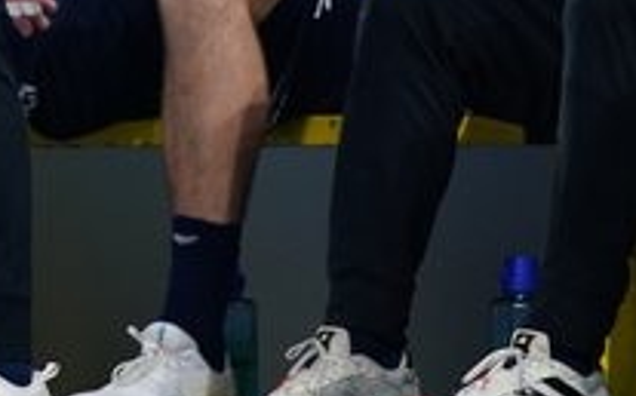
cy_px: -339
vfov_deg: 1.1
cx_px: -190
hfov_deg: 1.8
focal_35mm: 1183
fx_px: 20488
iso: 2000
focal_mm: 300
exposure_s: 1/1600
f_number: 2.8
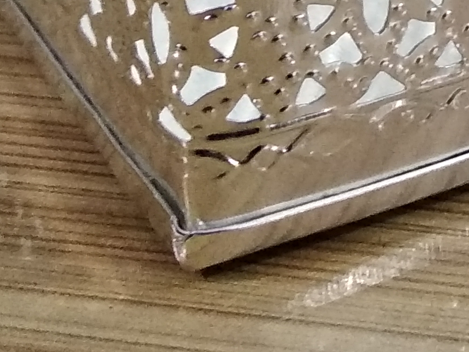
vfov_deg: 11.1
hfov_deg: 15.6
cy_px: -384
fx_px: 1626
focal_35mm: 120
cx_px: 618
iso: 1600
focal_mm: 3.81
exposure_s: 1/25
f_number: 2.2
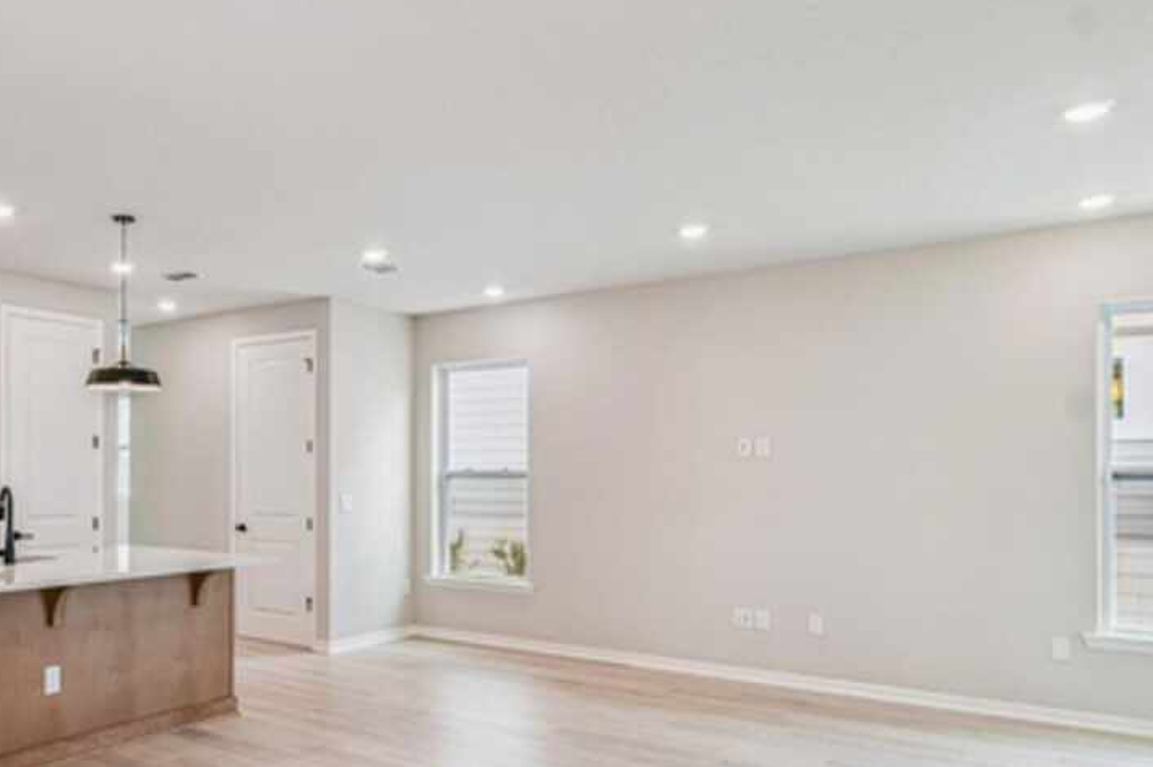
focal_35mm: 27
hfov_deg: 64.4
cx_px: 326
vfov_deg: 47.5
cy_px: 465
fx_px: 864
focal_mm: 10
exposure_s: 1/30
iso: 100
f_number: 7.1
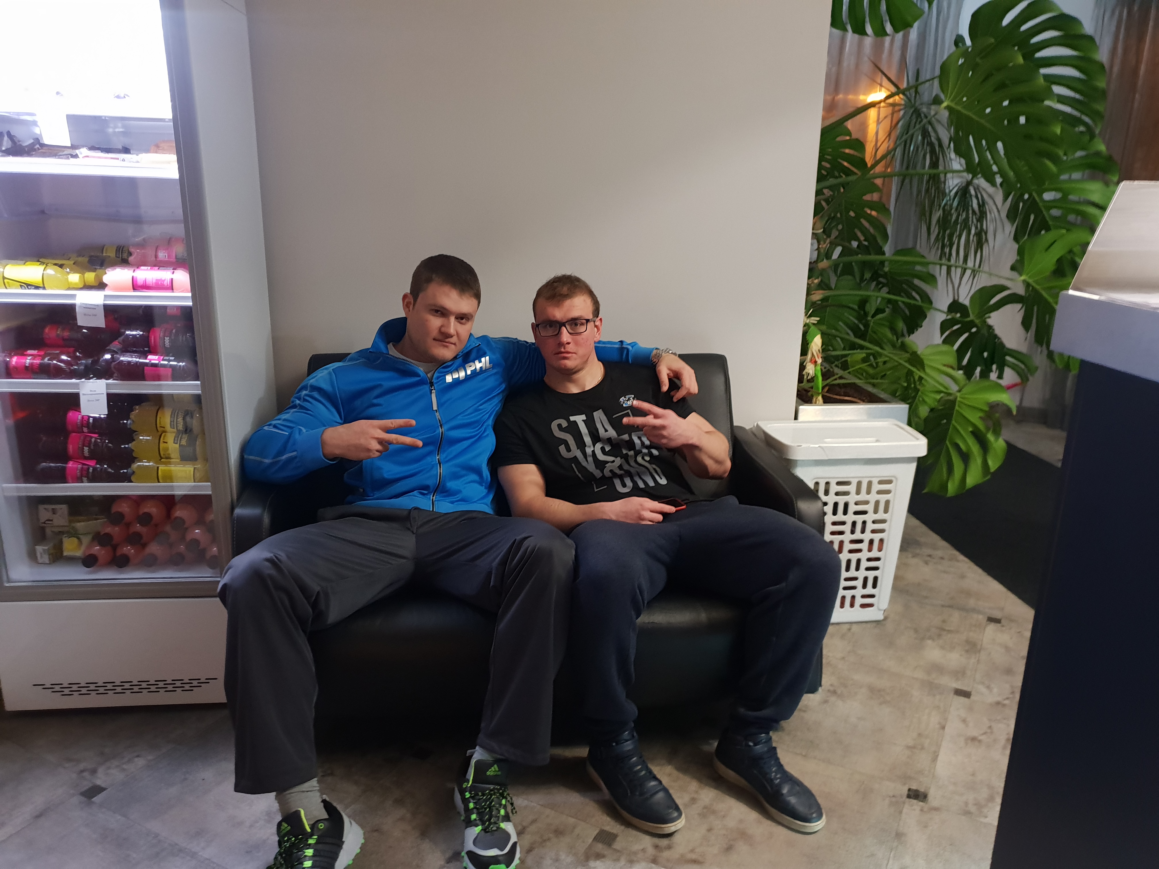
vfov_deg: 53.1
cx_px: 580
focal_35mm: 26
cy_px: 434
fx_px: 871
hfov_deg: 67.3
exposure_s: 1/11
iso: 250
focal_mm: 4.3
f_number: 1.5
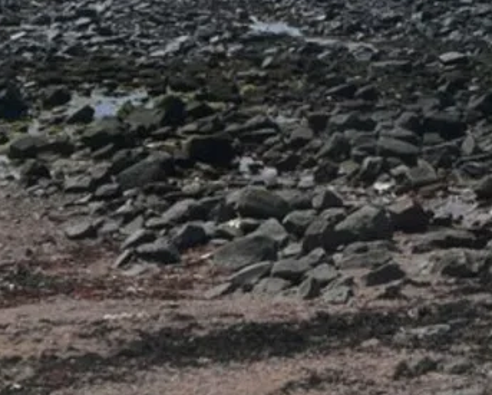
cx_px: 452
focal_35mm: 131
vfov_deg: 11.7
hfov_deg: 14.5
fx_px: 1909
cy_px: 1
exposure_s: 1/250
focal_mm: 5.2
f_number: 8
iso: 100
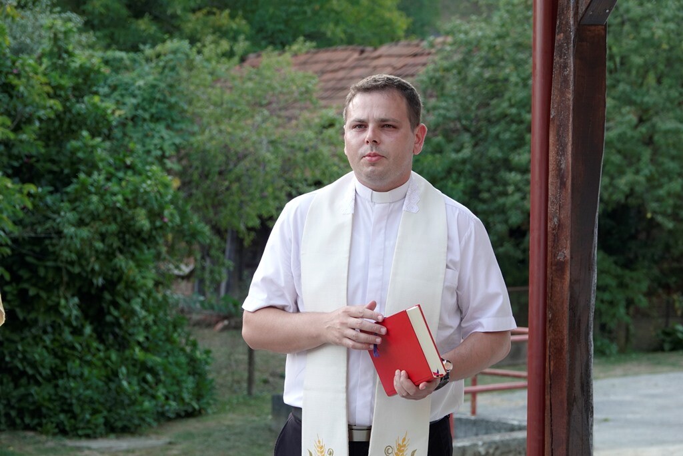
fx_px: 2410
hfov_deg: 16.1
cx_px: 342
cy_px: 228
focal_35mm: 127
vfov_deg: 10.8
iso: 250
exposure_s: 1/160
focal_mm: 46.41
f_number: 4
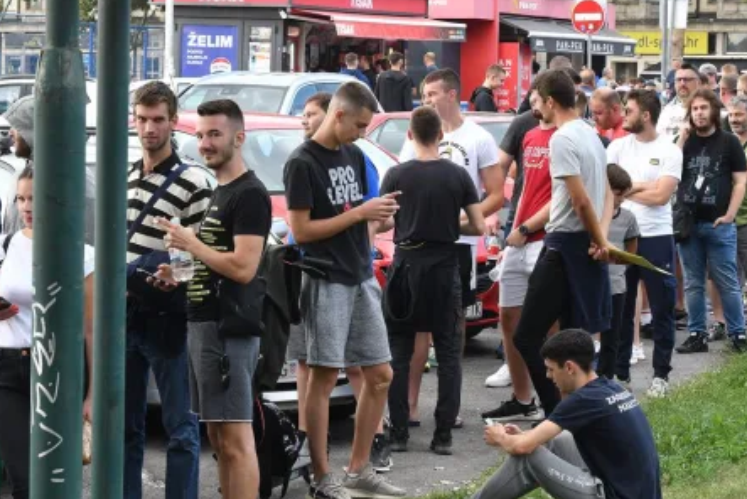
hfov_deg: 17.1
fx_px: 2492
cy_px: 220
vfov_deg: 11.4
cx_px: 393
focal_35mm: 120
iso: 640
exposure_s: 1/250
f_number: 9
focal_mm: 70
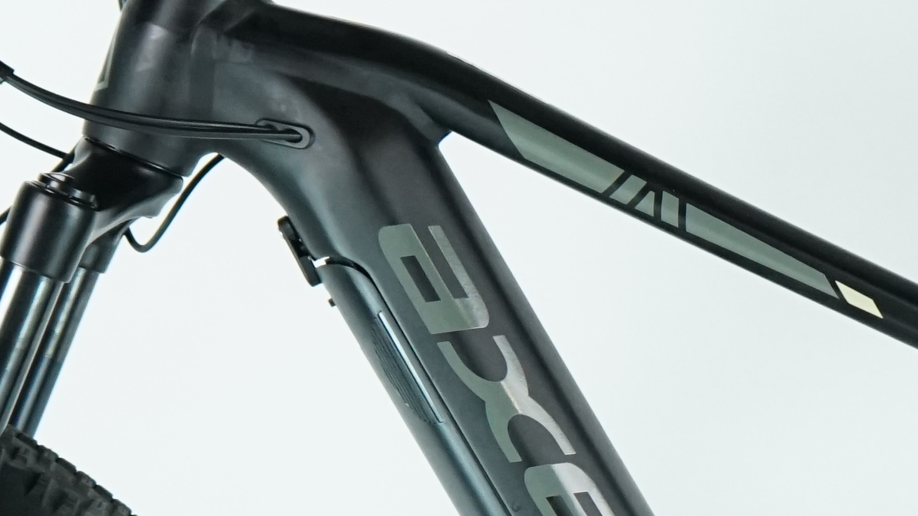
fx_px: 5817
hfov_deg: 9.0
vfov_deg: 5.1
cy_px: 645
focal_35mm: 239
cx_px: 771
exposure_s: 1/200
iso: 2000
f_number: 5
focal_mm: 56
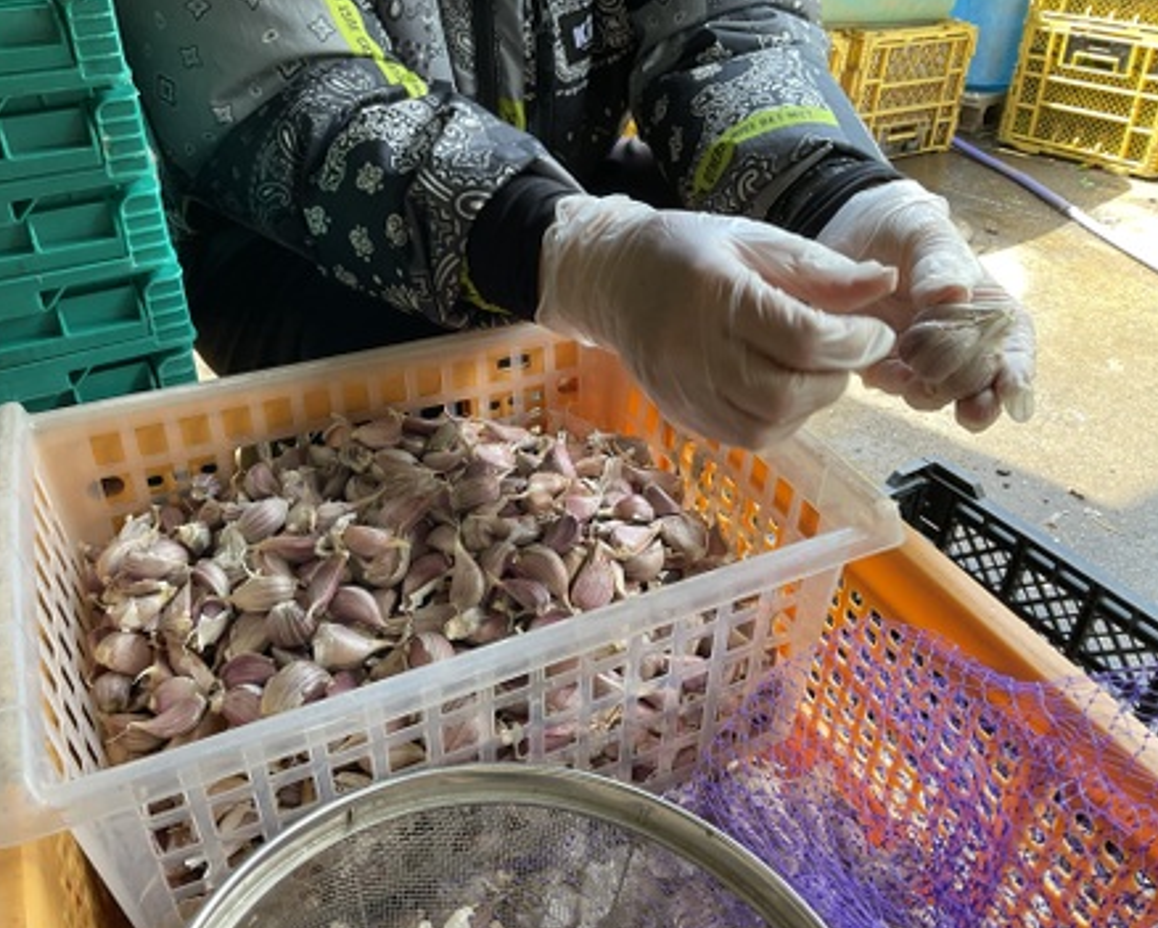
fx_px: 1063
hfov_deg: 57.1
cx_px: 558
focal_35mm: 31
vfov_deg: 47.2
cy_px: 465
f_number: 1.8
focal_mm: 3
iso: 40
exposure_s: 1/120
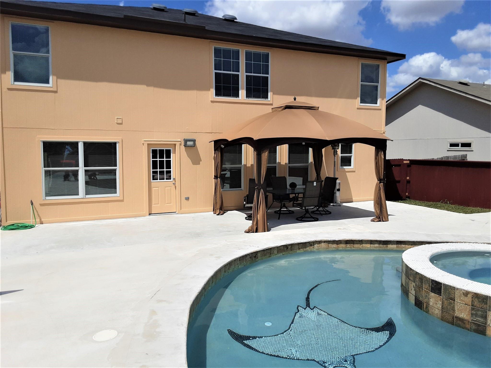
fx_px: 383
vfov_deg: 51.4
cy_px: 184
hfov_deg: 65.3
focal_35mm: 27
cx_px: 246
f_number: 1.9
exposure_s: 1/3861
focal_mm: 2.91
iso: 40
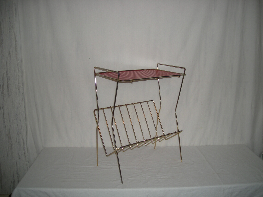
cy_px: 98
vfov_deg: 40.7
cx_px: 132
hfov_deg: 52.6
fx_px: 266
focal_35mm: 35
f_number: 2.8
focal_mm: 5.7
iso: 50
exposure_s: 1/54.2
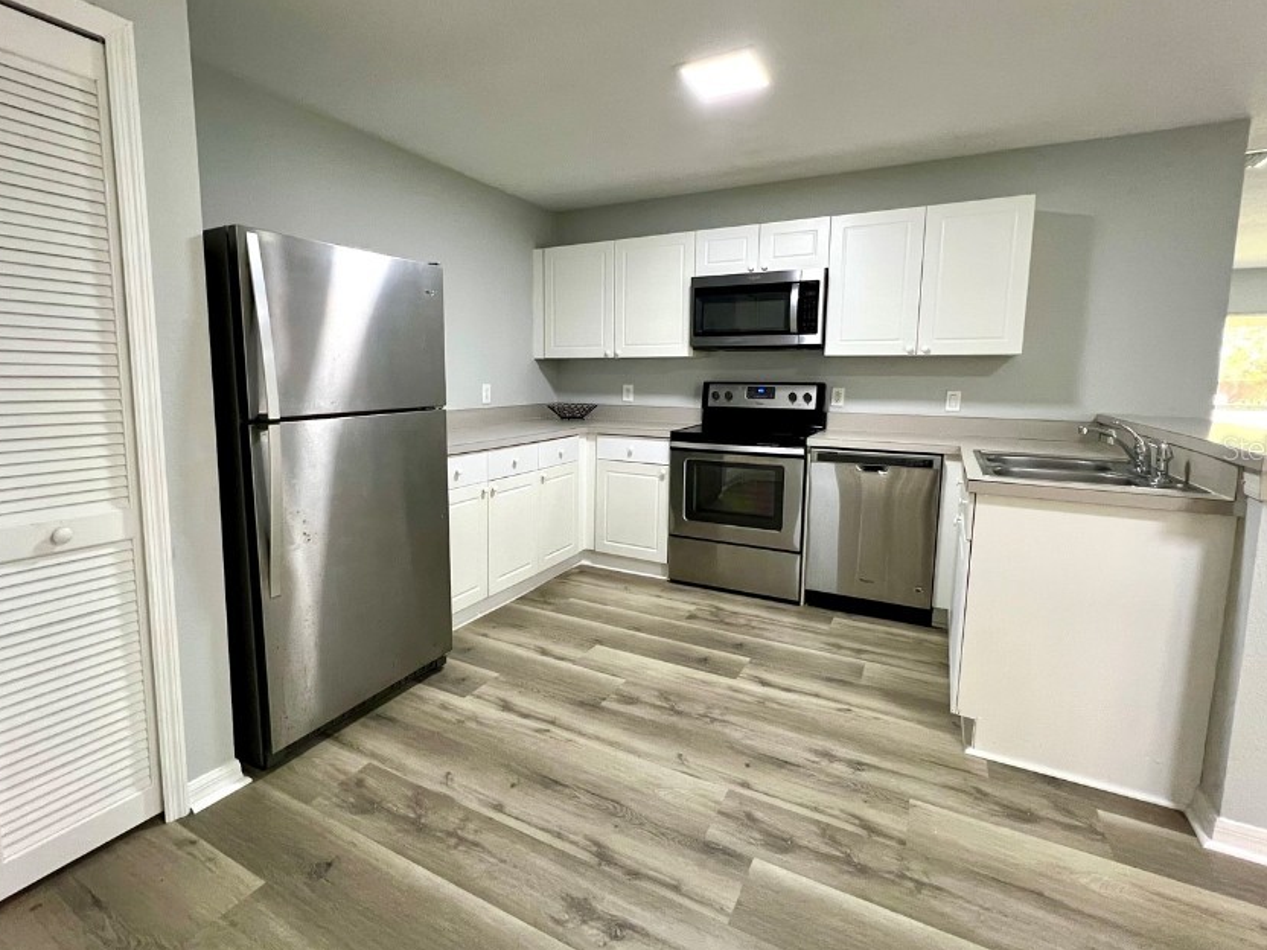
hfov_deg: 94.3
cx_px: 586
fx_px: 586
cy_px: 448
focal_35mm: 16
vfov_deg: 78.0
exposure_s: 1/60
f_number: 1.8
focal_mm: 1.57
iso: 500
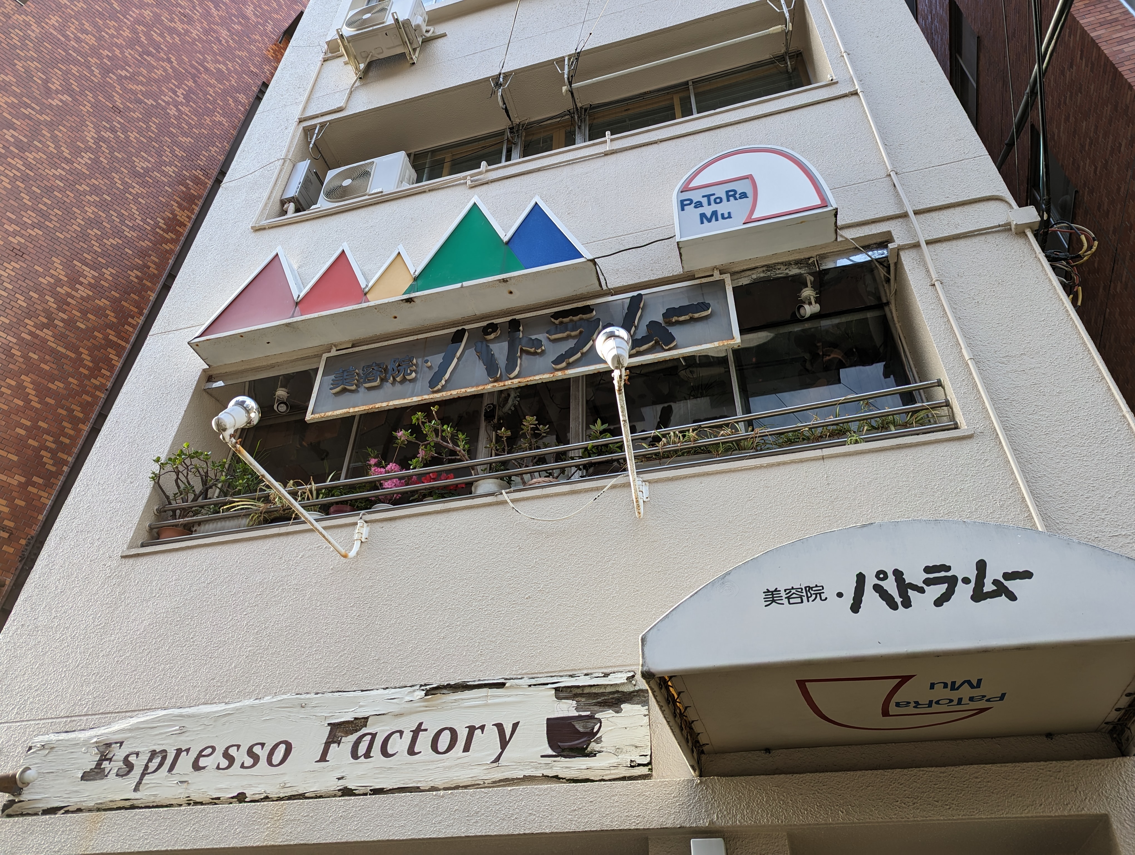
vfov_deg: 56.9
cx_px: 568
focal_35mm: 24
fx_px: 788
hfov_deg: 71.5
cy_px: 428
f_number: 1.85
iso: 44
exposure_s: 1/269
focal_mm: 6.81
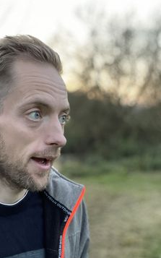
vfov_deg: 51.5
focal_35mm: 38
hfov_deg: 33.1
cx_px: 46
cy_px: 142
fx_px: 267
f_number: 2.2
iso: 320
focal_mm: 2.71
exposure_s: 1/60
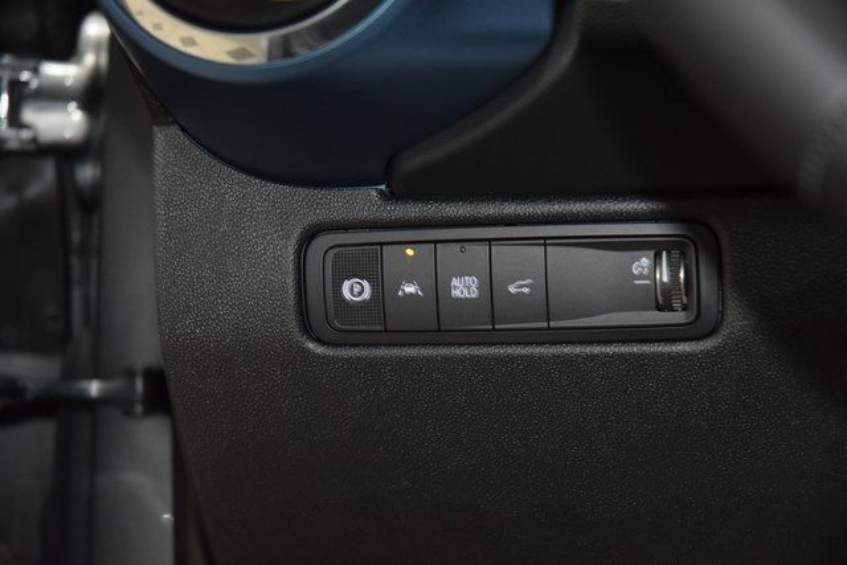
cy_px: 282
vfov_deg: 13.0
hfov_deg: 19.5
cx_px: 424
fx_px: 2471
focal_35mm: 105
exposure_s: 1/40
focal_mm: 70
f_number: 4.5
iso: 2000
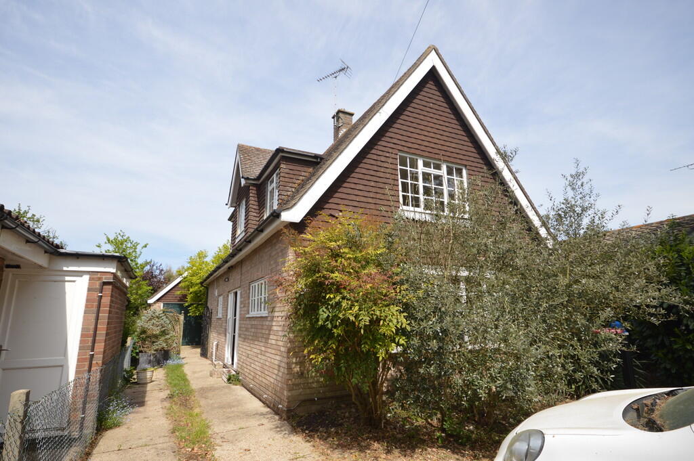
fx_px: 376
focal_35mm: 20
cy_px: 230
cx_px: 347
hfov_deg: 85.5
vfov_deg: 63.1
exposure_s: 1/200
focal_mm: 13
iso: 100
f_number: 8
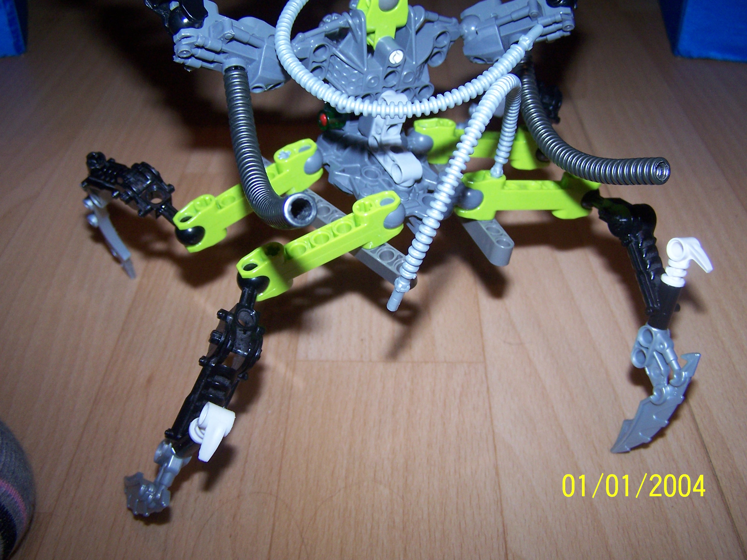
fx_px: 820
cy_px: 280
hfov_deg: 49.0
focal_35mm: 38
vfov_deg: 37.7
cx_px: 374
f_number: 2.8
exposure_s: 1/60
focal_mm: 6.3
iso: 140
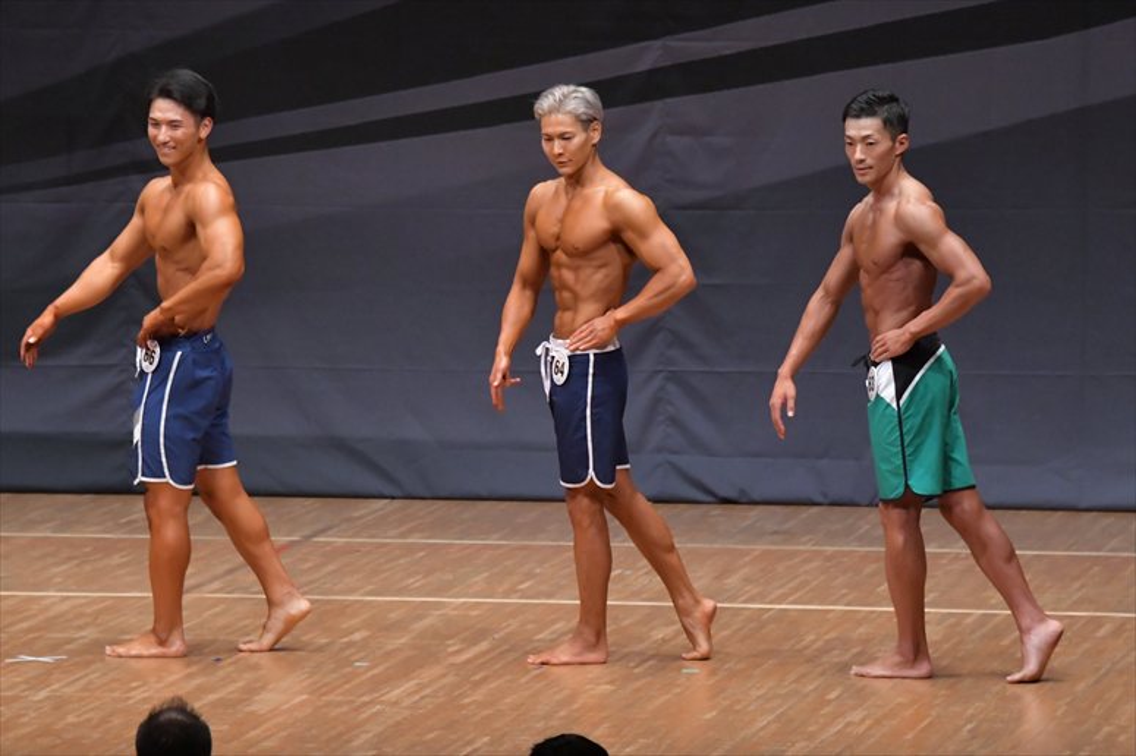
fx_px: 7570
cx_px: 568
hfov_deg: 8.6
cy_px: 378
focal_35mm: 240
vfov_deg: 5.7
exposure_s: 1/400
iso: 6400
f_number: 5.6
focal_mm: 160
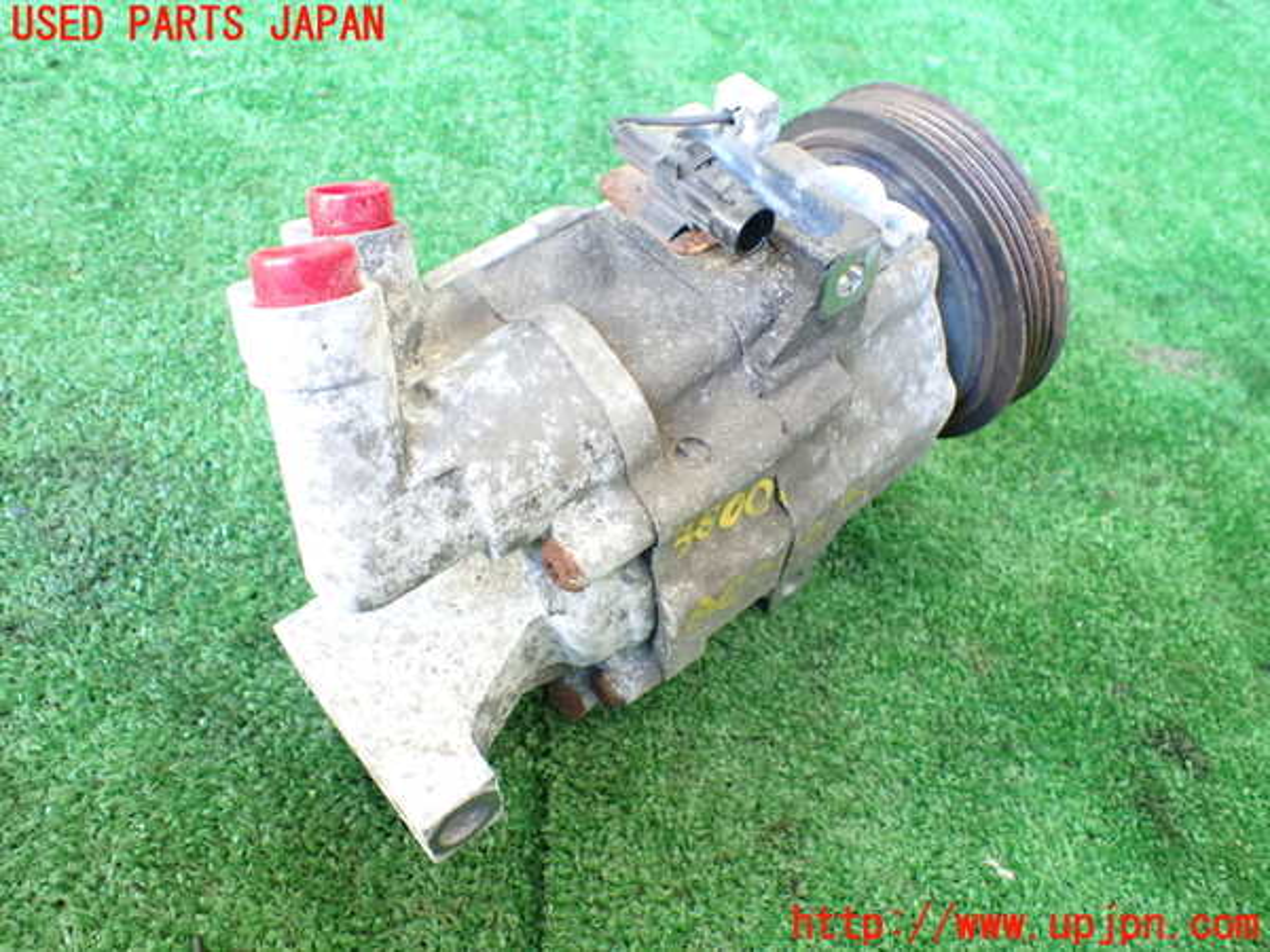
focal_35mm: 30
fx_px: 1101
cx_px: 635
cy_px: 476
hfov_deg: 60.0
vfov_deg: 46.8
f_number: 2.3
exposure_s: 1/50
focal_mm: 5.4
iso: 800
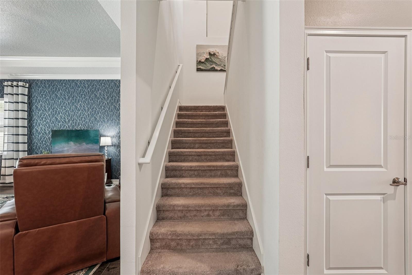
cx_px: 206
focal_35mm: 16
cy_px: 138
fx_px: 183
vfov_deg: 73.7
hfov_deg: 96.7
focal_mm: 16
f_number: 8
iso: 400
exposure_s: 1/6
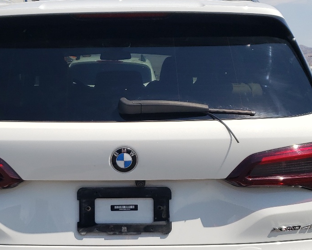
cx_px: 117
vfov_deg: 25.4
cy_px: 196
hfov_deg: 31.8
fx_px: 545
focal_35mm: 59
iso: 50
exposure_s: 1/5000
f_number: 1.5
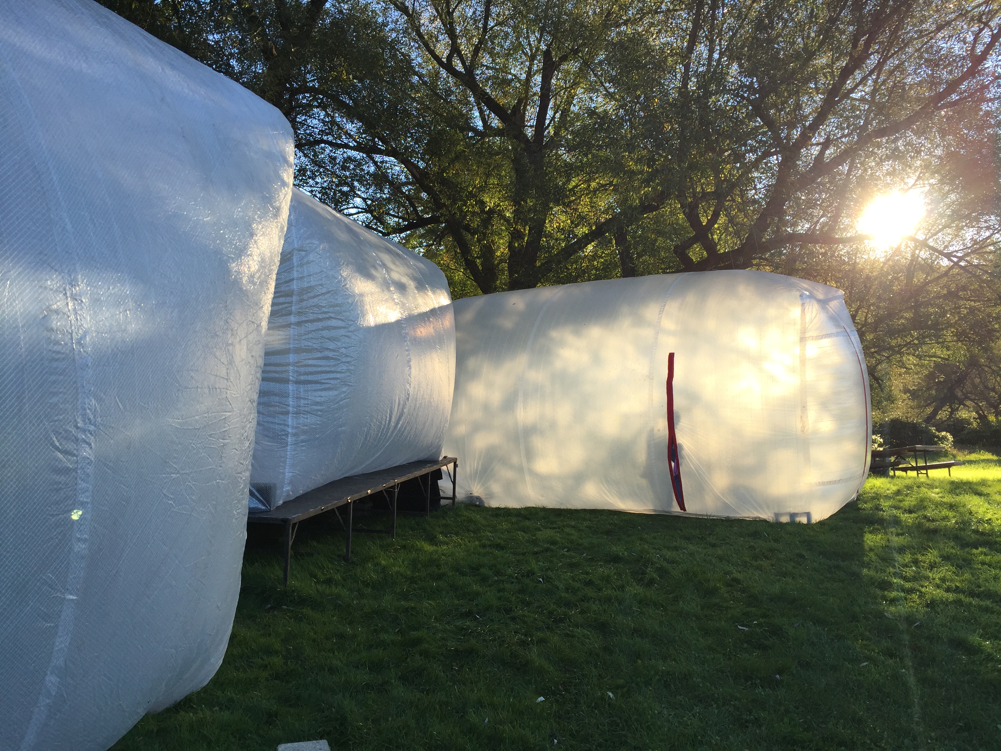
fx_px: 839
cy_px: 376
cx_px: 500
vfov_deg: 48.2
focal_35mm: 29
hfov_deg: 61.7
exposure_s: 1/430
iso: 32
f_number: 2.2
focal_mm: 4.15
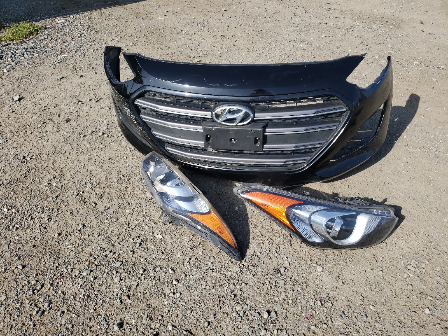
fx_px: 336
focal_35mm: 26
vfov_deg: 53.1
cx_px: 224
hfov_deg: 67.3
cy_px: 168
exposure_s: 1/2000
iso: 50
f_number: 1.5
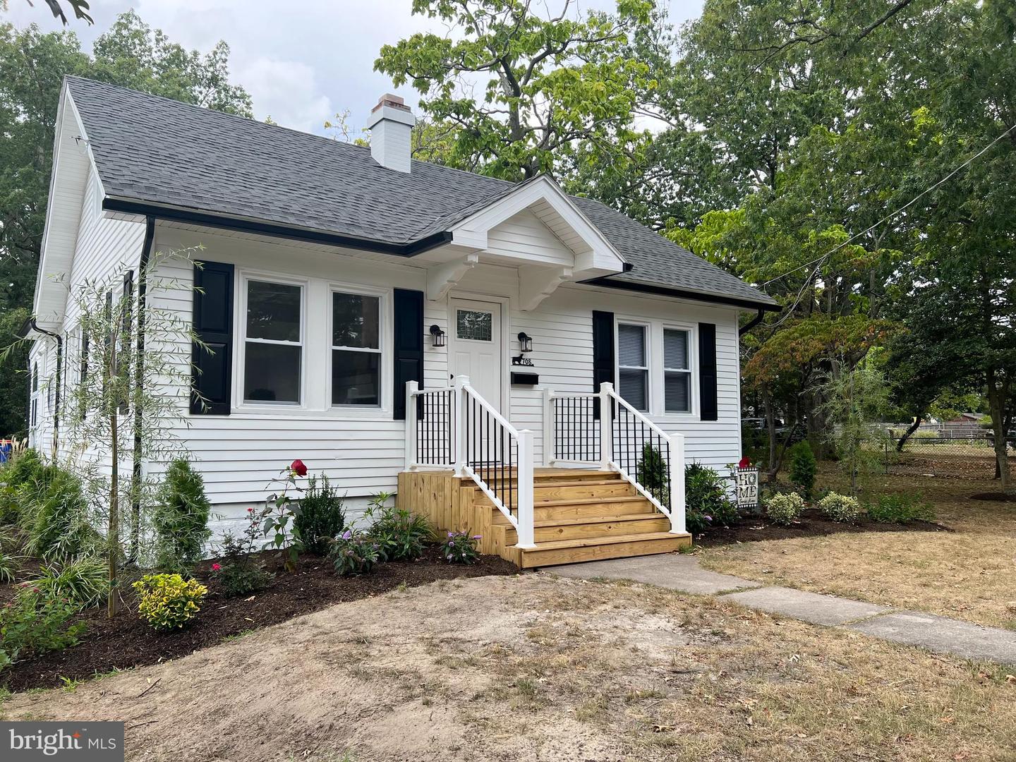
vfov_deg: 53.1
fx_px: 763
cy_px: 381
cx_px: 508
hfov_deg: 67.3
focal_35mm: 26
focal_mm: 5.7
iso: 50
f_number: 1.5
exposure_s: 1/1135
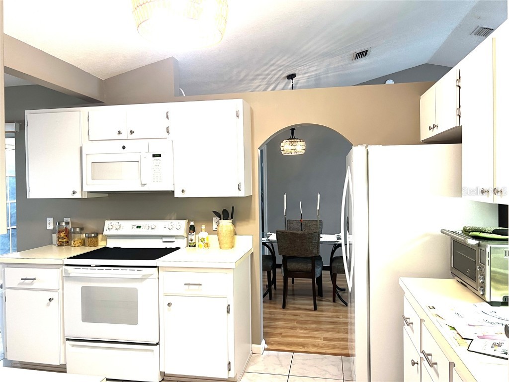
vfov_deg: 53.1
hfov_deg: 67.3
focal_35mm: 26
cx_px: 254
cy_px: 191
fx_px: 382
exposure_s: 1/60
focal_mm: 5.7
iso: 80
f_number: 1.5
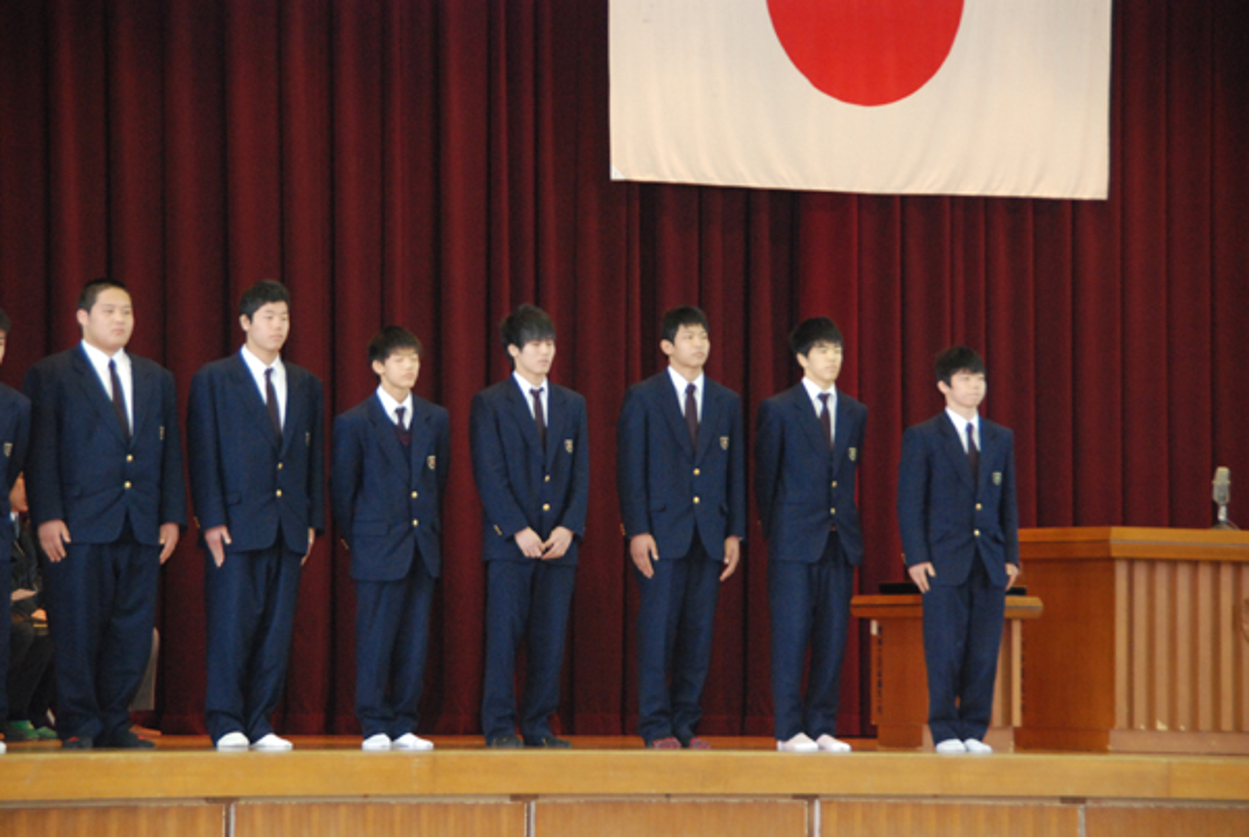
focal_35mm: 69
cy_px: 418
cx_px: 624
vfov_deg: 19.8
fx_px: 2397
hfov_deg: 29.2
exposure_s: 1/60
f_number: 4.8
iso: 1600
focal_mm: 46
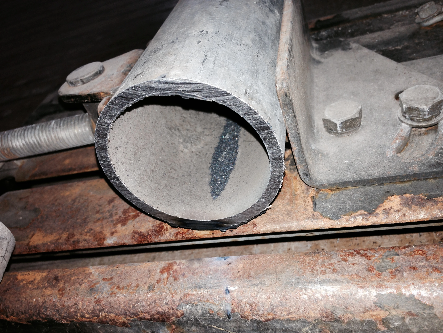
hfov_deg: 55.4
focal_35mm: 33
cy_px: 166
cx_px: 222
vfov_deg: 42.9
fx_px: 422
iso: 50
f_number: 2.4
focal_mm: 4.12
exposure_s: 1/36
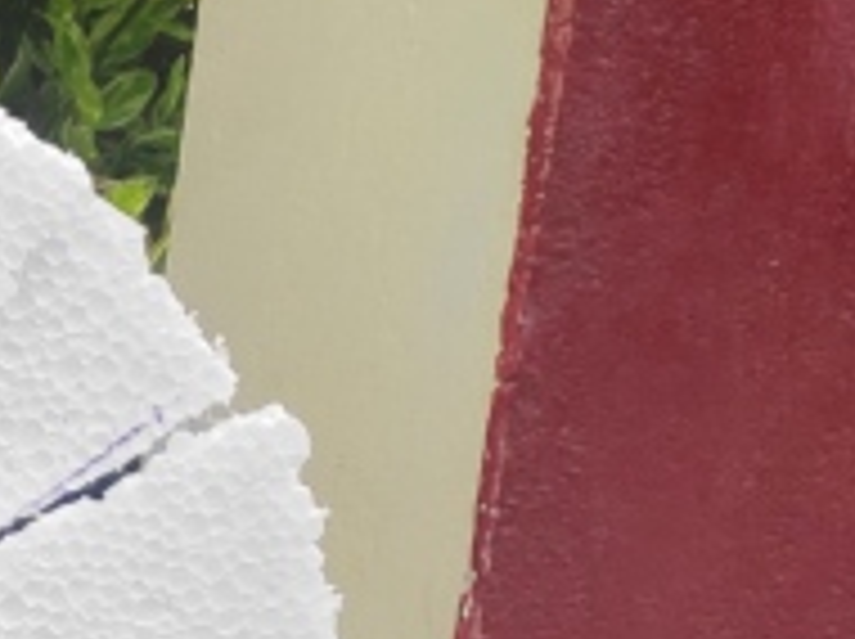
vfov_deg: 12.7
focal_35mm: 108
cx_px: -1251
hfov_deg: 13.2
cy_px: 1058
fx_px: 2664
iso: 100
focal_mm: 3.94
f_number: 1.9
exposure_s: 1/771
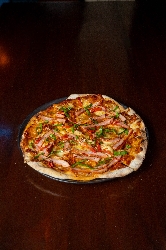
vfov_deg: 46.4
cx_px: 83
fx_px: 290
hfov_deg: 31.9
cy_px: 125
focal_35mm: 42
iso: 125
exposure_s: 1/200
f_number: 4.5
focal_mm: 28
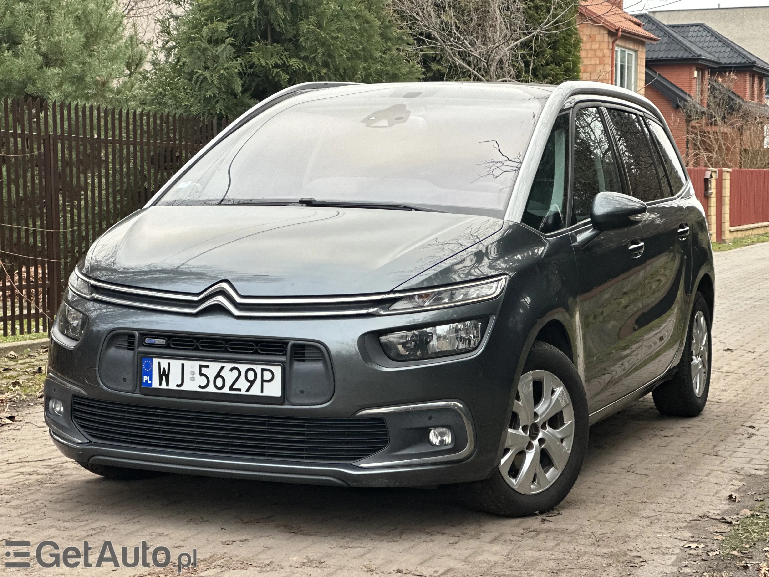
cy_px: 288
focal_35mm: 77
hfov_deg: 25.3
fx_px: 1711
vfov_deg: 19.1
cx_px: 384
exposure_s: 1/97
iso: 250
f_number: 2.8
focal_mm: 9
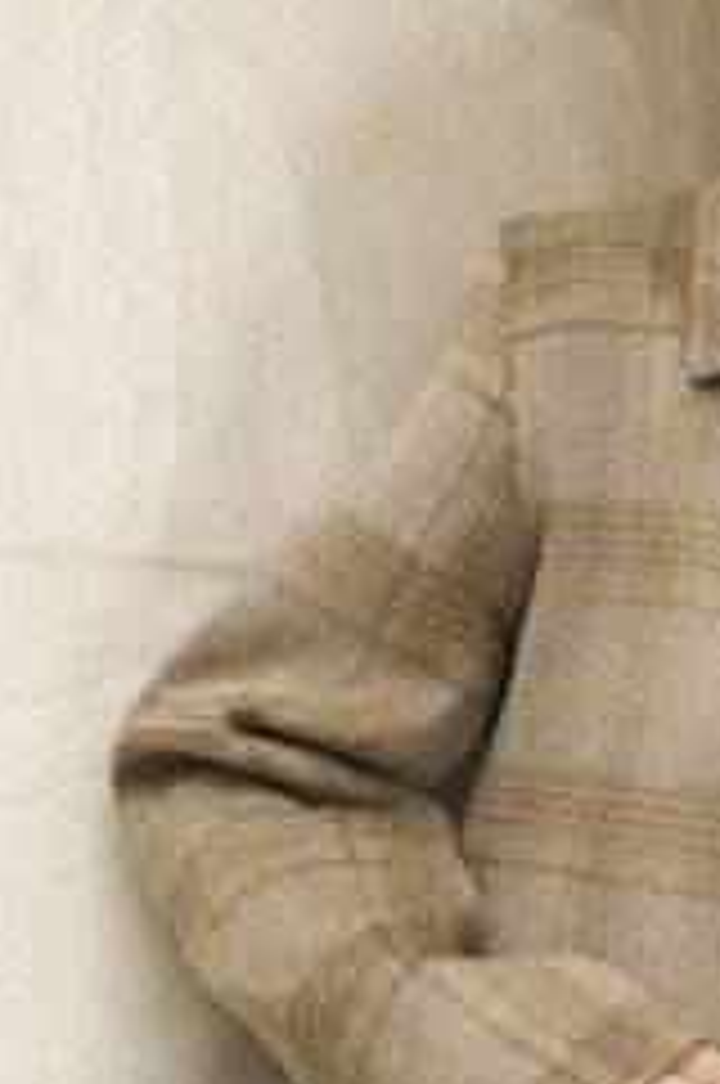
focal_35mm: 145
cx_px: 862
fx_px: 4362
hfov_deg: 9.3
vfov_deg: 14.2
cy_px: 594
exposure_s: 1/160
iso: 800
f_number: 1.6
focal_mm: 50
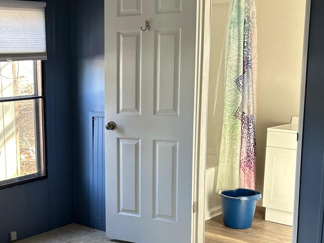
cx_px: 66
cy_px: 164
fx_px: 571
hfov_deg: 30.9
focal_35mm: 61
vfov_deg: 23.9
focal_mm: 5.7
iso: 100
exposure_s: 1/60
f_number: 1.5
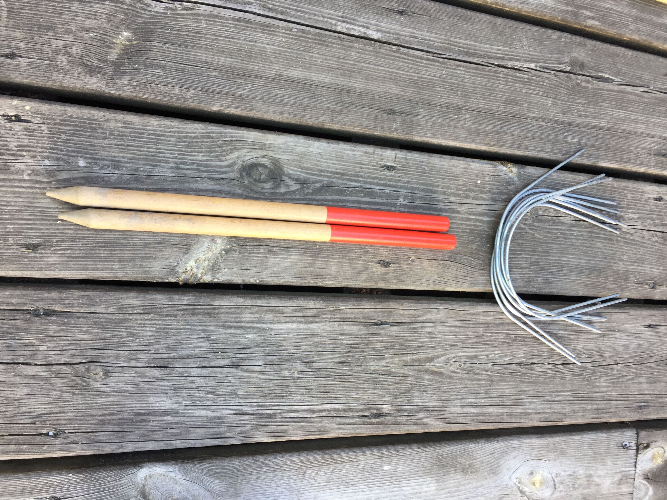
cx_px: 334
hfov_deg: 61.7
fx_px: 559
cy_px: 250
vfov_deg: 48.2
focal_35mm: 29
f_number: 2.2
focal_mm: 4.15
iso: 40
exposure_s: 1/50
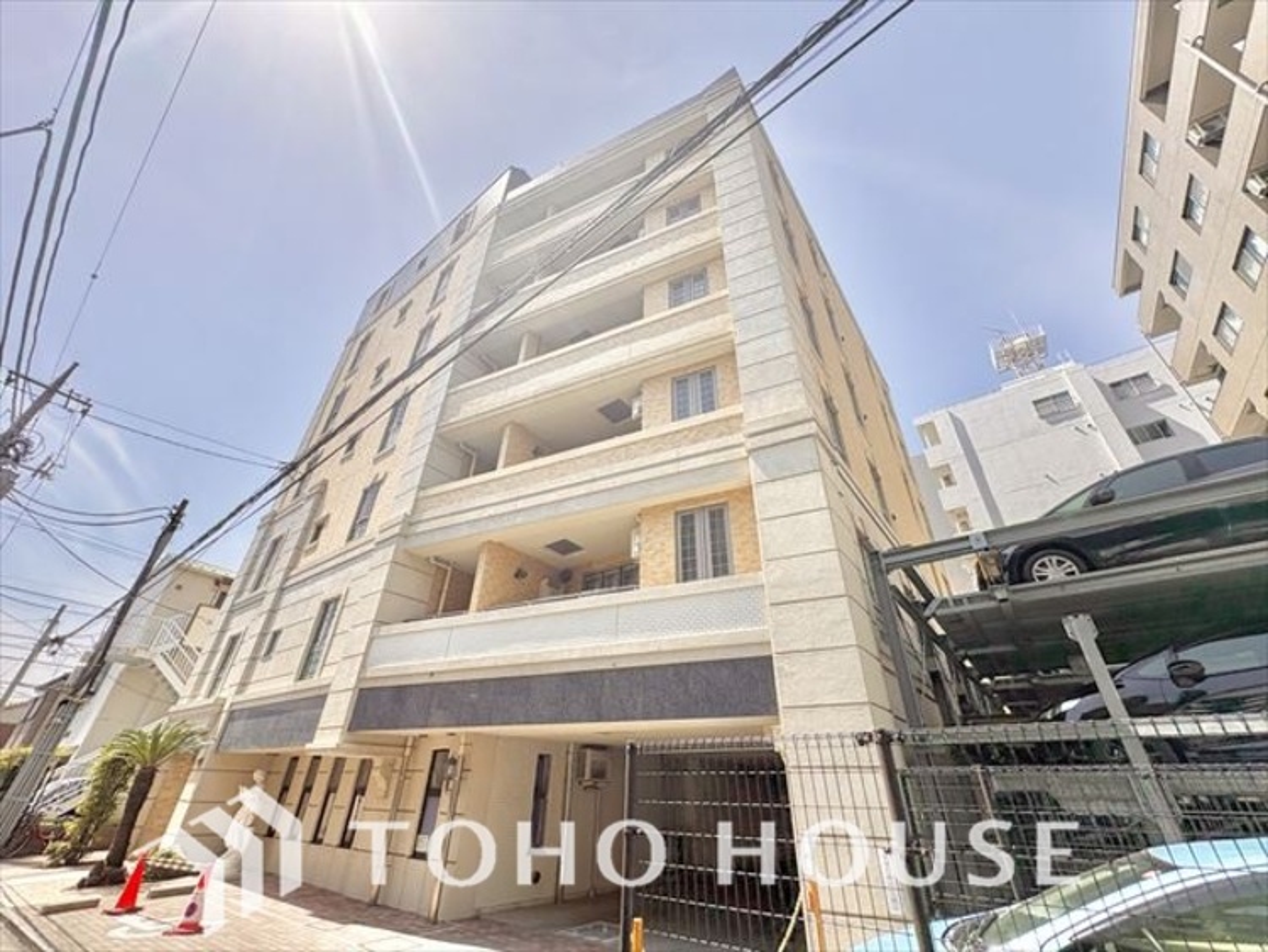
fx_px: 513
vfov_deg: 85.7
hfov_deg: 102.0
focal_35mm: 14
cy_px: 476
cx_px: 634
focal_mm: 2.22
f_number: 2.2
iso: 50
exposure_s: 1/1256
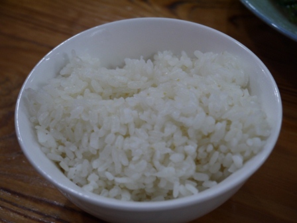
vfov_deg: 23.7
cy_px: 112
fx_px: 532
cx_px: 148
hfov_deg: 31.2
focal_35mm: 62
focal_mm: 31
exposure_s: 1/60
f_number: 5.5
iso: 640
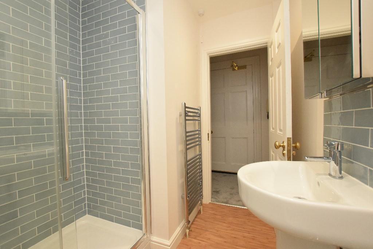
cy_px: 124
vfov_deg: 77.3
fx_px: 155
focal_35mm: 15
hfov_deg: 100.4
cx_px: 186
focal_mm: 10
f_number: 5.6
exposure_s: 1/200
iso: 2800
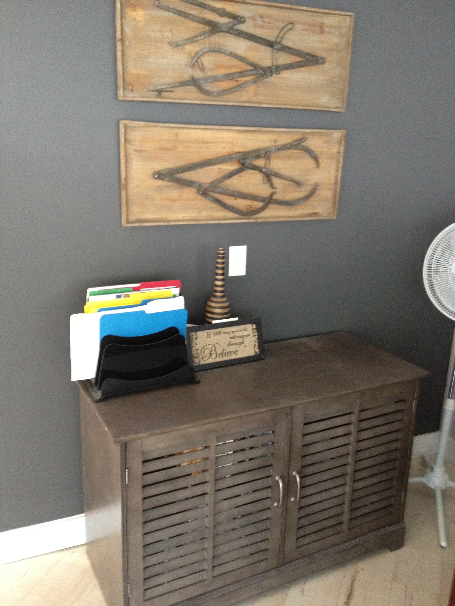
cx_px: 228
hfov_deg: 40.7
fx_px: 613
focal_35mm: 35
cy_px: 303
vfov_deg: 52.6
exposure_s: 1/17
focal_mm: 4.28
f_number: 2.4
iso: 400
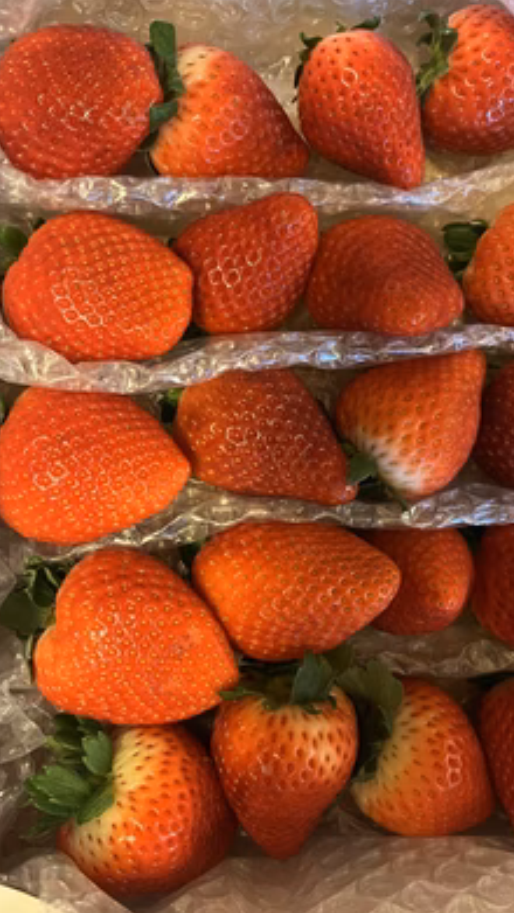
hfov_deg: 40.0
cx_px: 313
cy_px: 462
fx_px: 703
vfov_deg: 66.1
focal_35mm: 29
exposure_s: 1/30
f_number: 1.6
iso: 500
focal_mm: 5.1
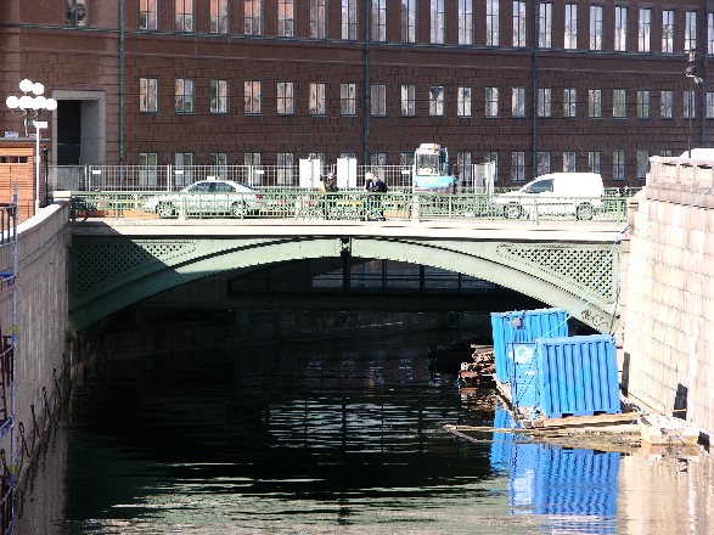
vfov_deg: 7.1
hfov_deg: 9.4
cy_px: 268
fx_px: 4331
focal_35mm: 210
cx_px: 357
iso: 50
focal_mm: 52.4
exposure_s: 1/104
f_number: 5.1
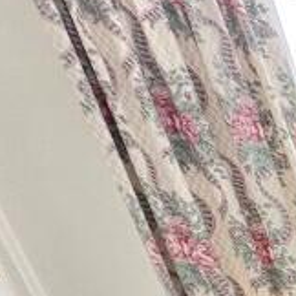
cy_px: 678
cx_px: 930
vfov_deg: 15.1
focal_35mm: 78
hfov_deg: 10.9
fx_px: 755
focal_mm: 2.22
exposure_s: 1/99
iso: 80
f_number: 2.2
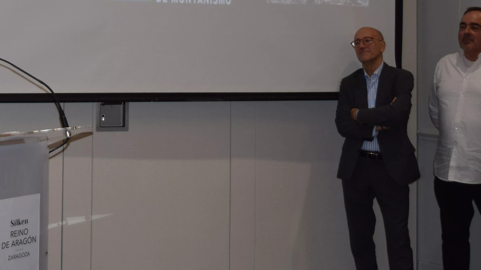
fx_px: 1085
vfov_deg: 13.9
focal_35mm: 85
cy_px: -23
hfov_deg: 24.5
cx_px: 76
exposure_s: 1/200
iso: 400
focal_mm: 27
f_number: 4
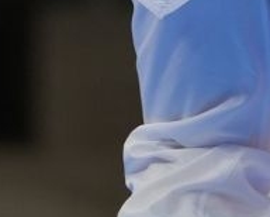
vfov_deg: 1.0
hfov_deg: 1.3
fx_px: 11967
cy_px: -464
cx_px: 682
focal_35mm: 1496
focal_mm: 170
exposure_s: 1/1000
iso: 500
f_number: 2.8
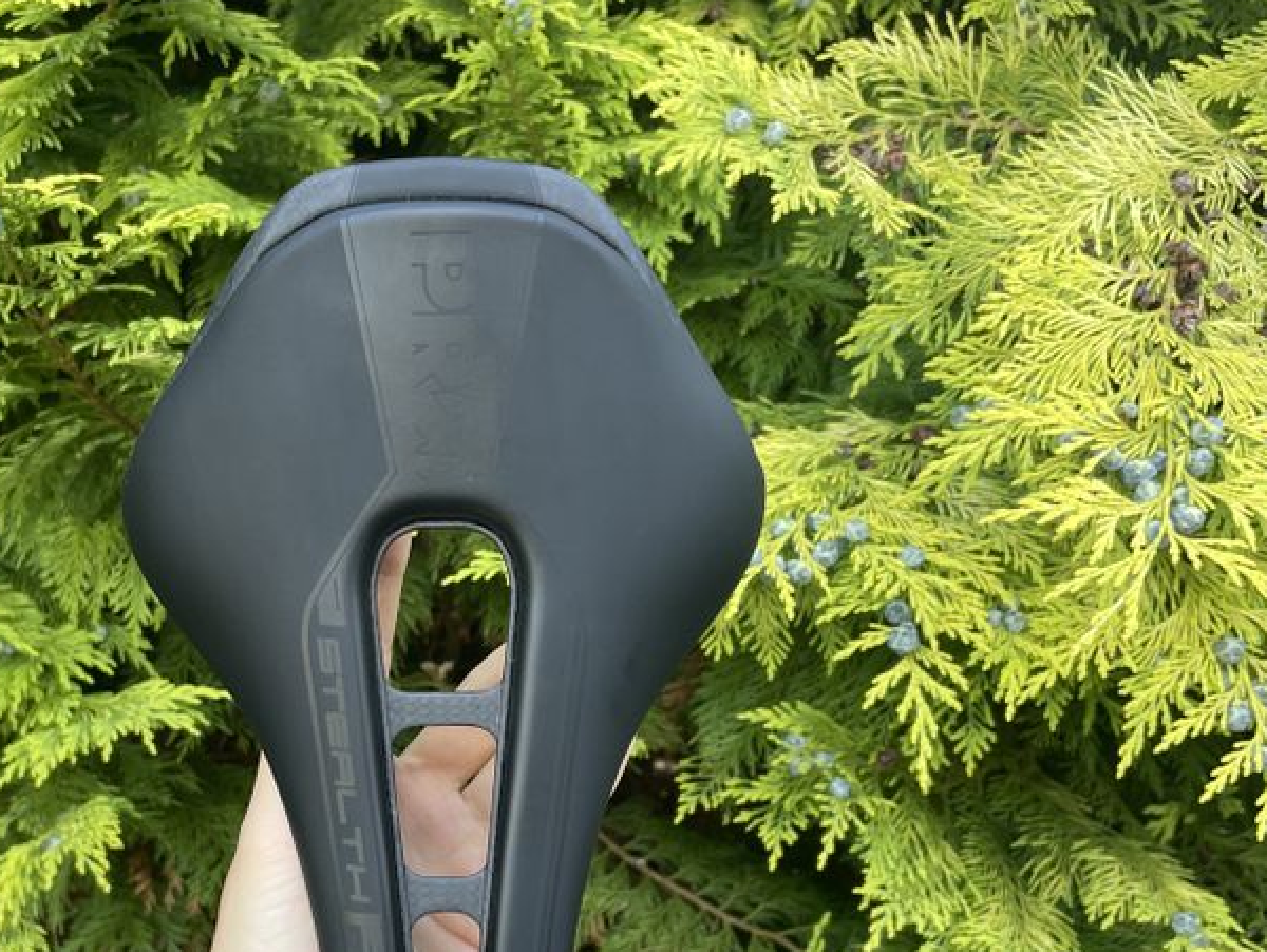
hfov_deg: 44.3
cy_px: 667
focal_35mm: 42
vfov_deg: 33.9
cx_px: 456
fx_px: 1538
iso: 40
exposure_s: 1/121
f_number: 1.6
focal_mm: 4.2
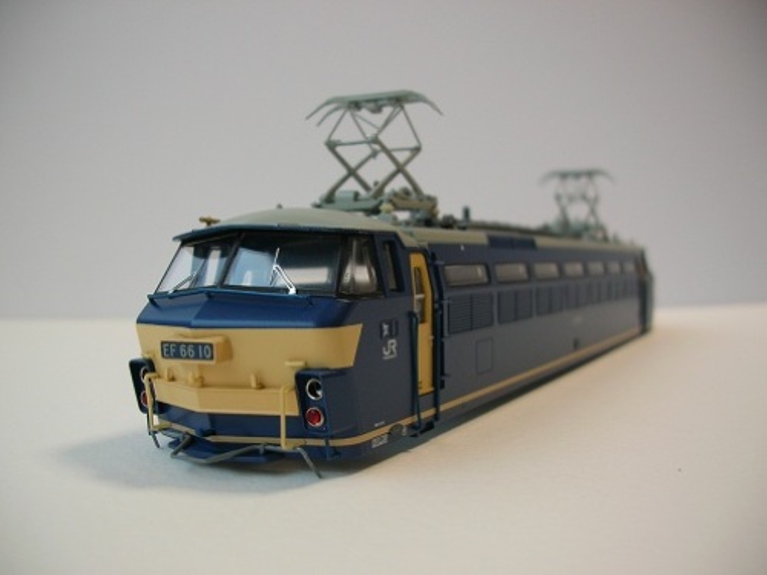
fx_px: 776
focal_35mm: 35
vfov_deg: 40.7
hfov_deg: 52.6
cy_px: 288
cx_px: 384
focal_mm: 5.8
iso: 50
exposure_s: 1/14.3
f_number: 2.8
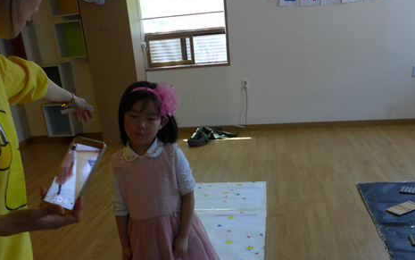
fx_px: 396
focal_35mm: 35
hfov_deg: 55.3
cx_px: 204
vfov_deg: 35.5
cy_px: 196
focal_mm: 4.7
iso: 320
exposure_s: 1/250
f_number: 1.4
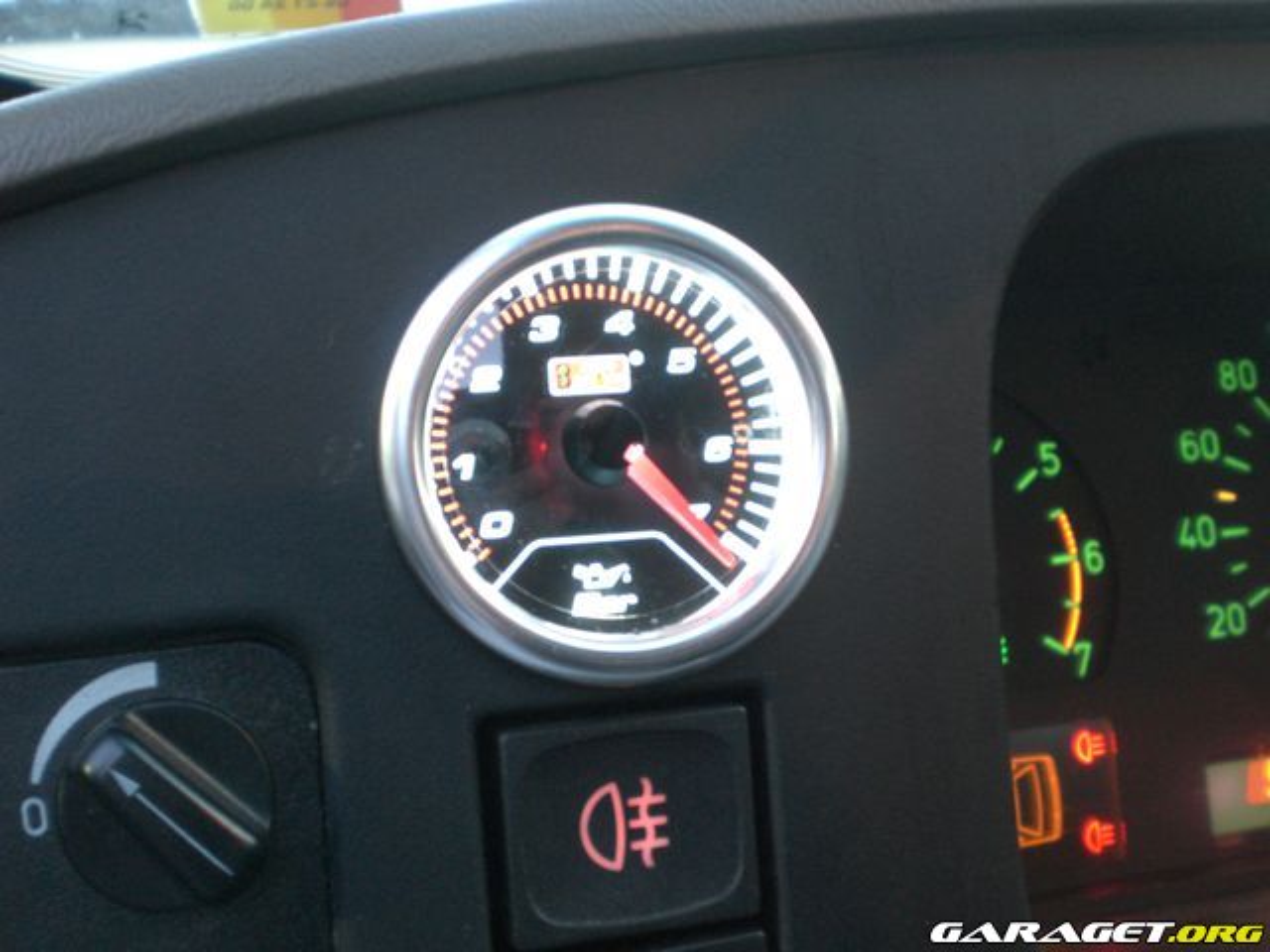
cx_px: 635
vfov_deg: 37.7
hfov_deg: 49.0
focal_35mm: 38
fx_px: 1394
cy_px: 476
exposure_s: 1/2
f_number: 3.1
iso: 200
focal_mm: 6.3
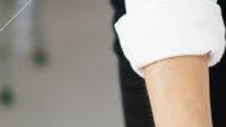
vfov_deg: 2.8
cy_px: -177
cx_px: 390
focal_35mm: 430
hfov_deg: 5.0
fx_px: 2578
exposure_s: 1/200
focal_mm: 55
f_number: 2
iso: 100
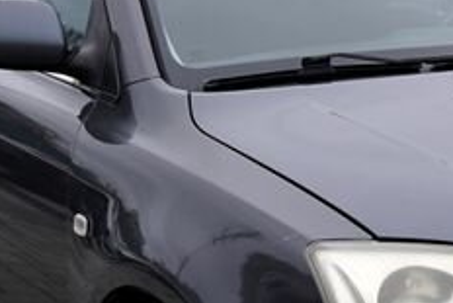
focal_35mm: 141
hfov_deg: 14.2
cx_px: 510
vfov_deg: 9.7
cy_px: 189
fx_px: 1775
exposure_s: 1/80
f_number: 4.5
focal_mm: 32
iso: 100
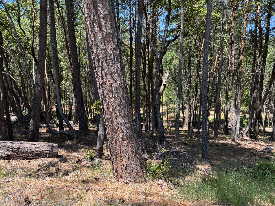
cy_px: 103
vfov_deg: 56.8
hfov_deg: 71.6
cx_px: 138
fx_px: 191
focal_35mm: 24
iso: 80
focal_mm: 6.76
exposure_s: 1/645
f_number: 1.78
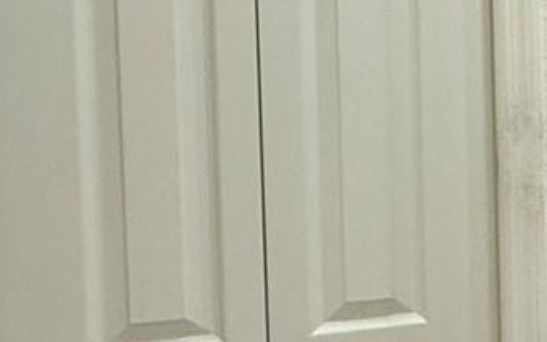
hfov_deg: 17.7
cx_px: 1155
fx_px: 1044
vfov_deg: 18.5
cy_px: 98
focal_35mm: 70
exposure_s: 1/120
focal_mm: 2.22
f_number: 2.2
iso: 200
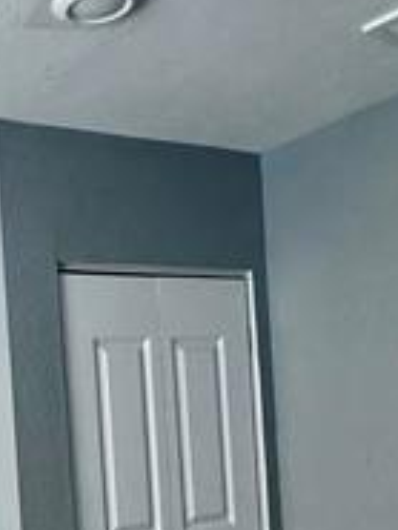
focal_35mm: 58
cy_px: 458
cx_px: -69
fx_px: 888
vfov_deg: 31.9
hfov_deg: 23.3
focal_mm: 2.22
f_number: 2.2
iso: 250
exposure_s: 1/60
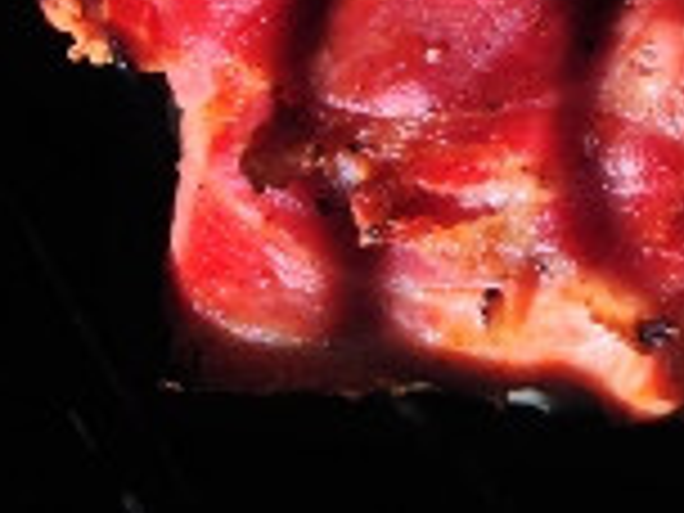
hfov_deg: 17.0
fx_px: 2055
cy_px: -198
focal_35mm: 104
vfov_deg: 13.6
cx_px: 1053
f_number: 2.4
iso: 50
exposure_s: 1/874
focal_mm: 4.12
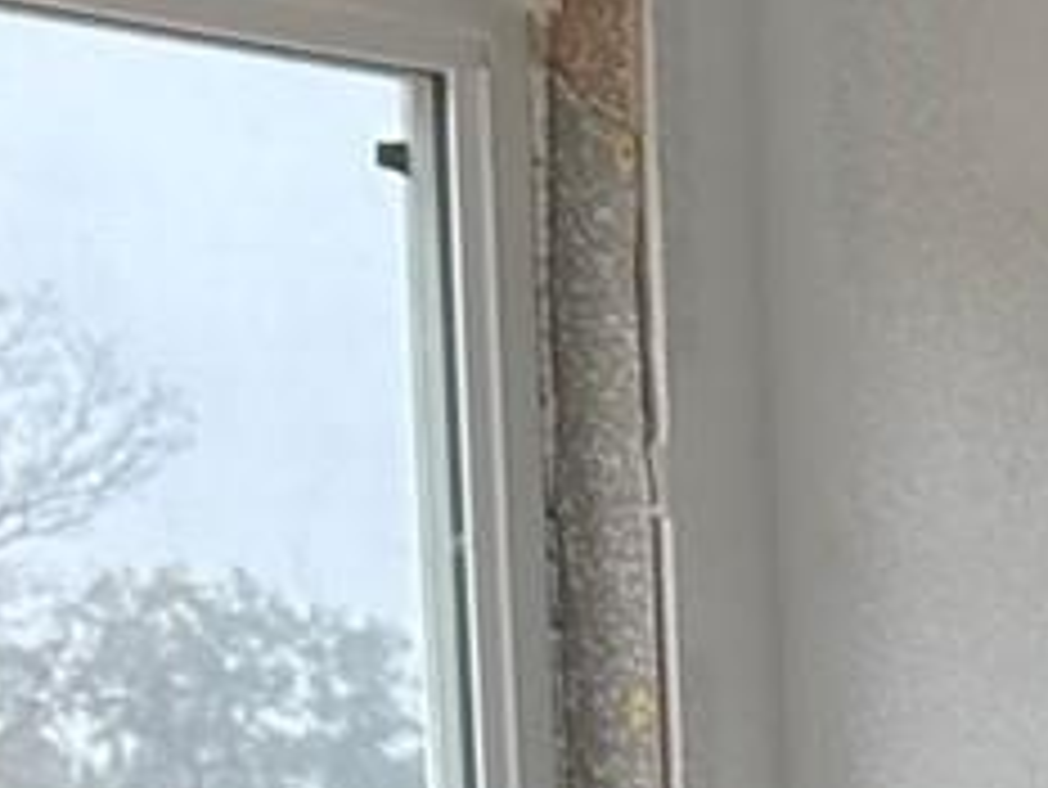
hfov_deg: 11.4
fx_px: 4998
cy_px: 1900
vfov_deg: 8.3
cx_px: 1678
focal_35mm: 165
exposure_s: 1/121
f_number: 1.78
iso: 100
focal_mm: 6.76
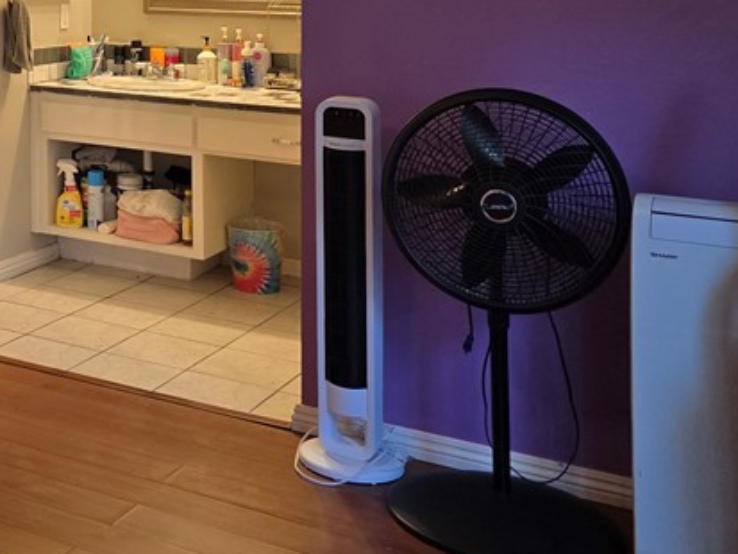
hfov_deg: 30.5
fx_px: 1216
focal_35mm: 57
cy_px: -36
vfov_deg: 24.2
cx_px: -59
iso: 250
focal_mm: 6.3
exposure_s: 1/120
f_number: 1.7
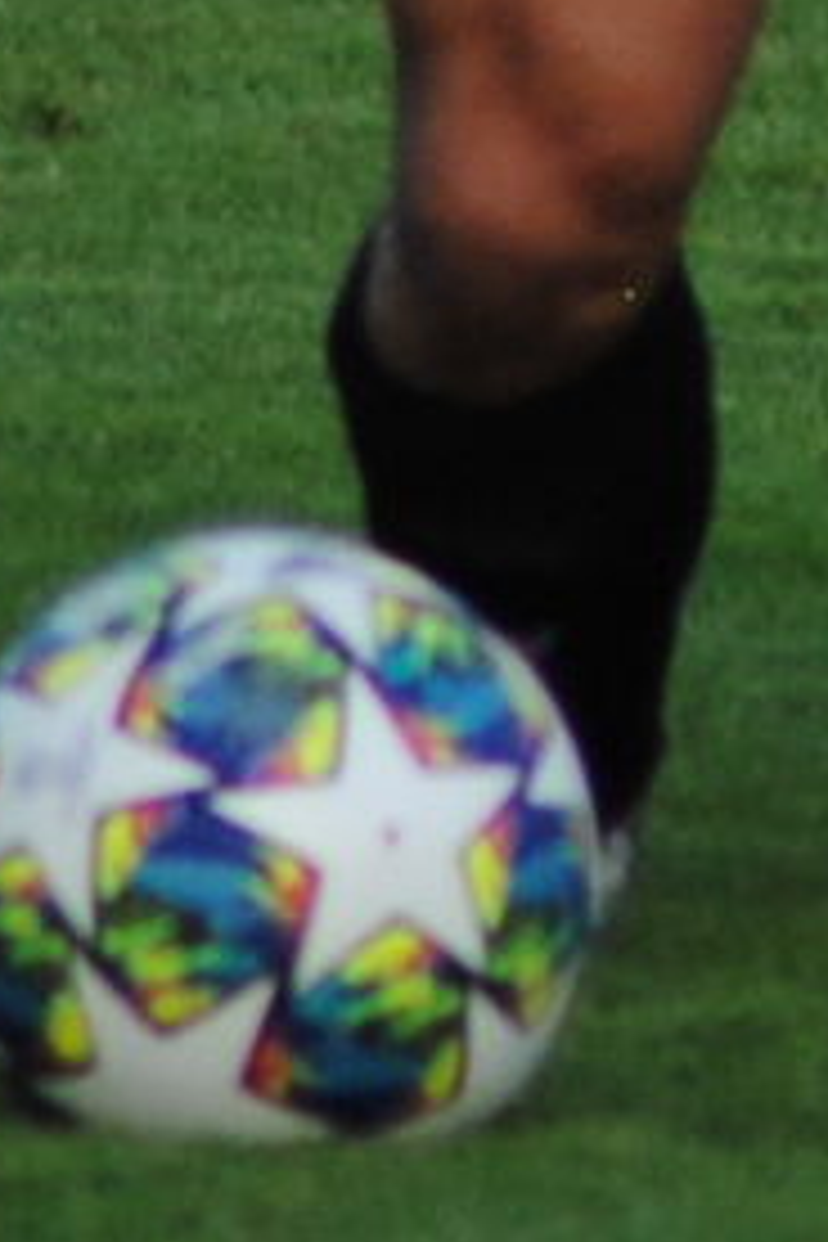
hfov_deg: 0.5
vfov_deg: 0.8
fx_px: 93717
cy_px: -1012
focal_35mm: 2717
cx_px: 1660
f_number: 4.8
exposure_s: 1/500
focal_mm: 195
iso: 450
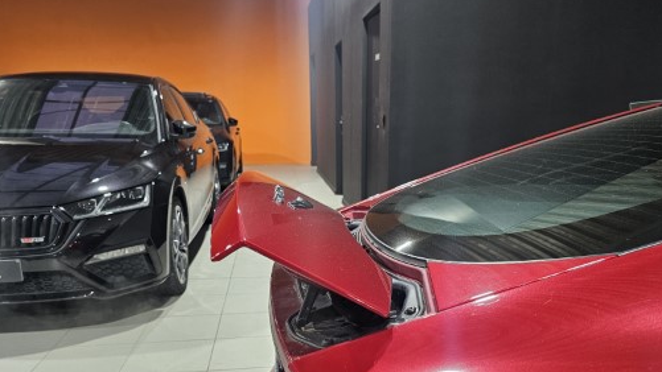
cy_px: 298
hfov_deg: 61.0
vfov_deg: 35.5
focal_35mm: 32
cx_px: 351
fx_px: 562
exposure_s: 1/100
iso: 160
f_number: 1.7
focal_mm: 6.3
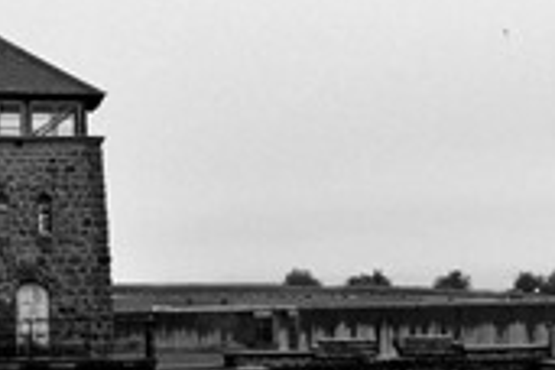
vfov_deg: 9.2
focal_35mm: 147
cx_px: 785
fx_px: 2271
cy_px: 398
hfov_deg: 13.3
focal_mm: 21
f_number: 10
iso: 400
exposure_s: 1/200
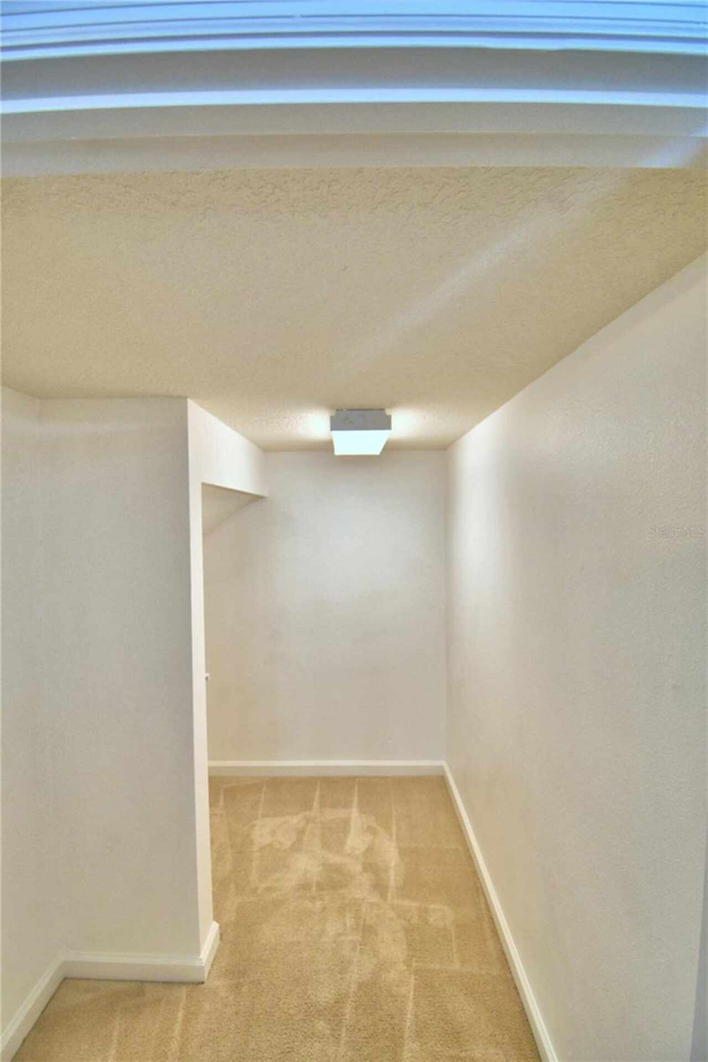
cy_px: 531
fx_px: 442
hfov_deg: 77.3
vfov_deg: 100.4
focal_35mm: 15
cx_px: 354
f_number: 4.5
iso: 400
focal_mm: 10
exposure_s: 1/50
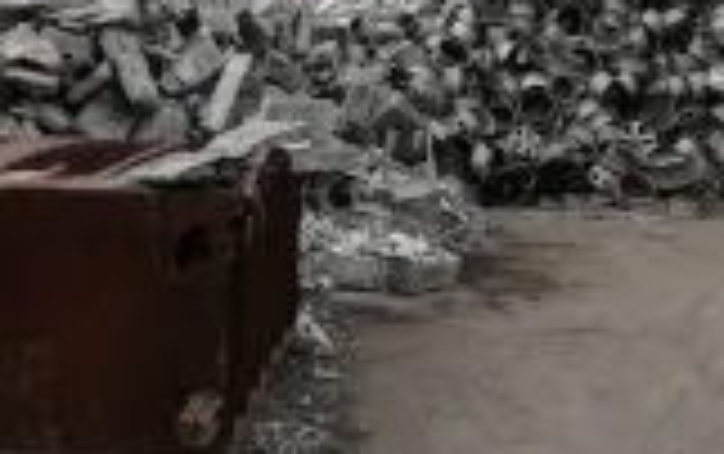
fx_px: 1639
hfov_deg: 24.9
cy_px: 74
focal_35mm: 83
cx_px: 297
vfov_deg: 15.6
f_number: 2.2
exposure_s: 1/664
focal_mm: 3.81
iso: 50
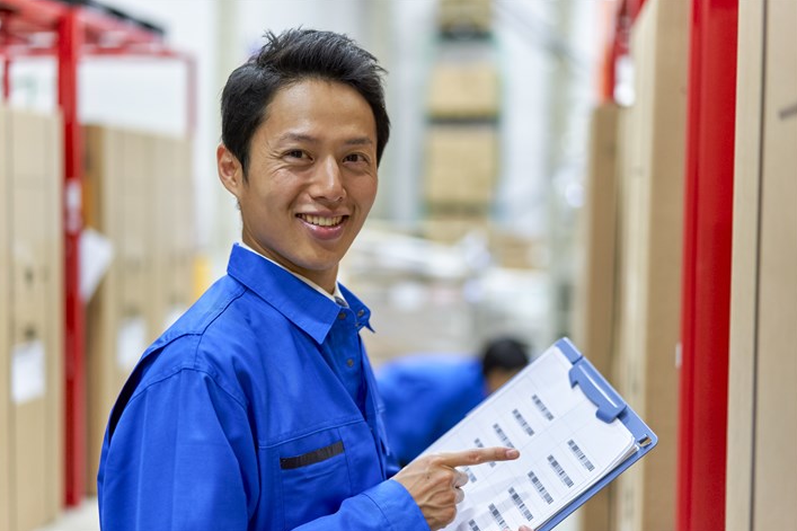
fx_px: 1239
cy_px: 266
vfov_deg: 24.2
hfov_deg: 35.6
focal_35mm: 56
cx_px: 397
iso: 800
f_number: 1.8
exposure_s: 1/125
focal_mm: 55
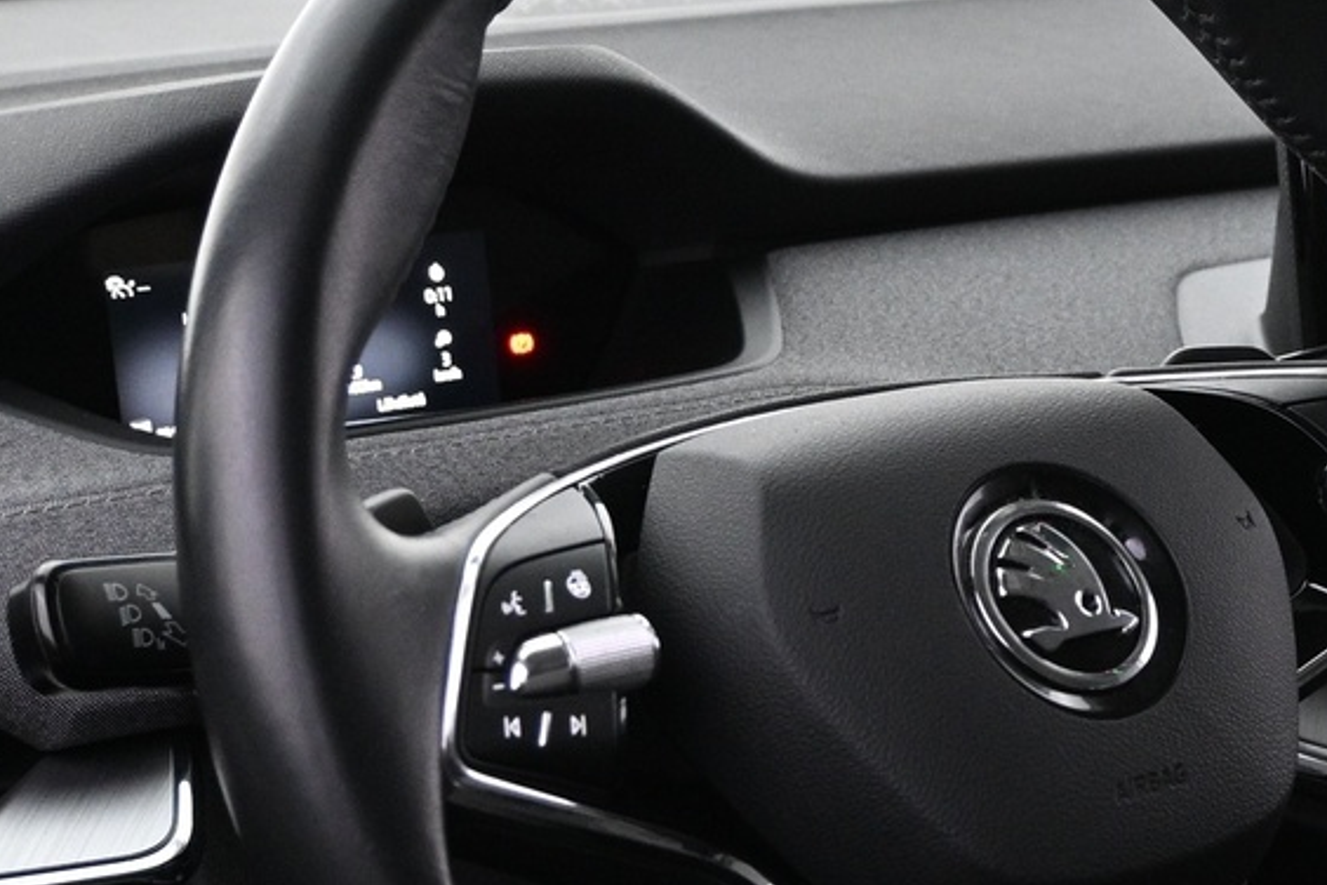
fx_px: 3333
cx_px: 1023
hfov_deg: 22.3
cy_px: 537
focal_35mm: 90
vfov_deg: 15.1
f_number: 4
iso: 1600
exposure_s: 1/30
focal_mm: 21
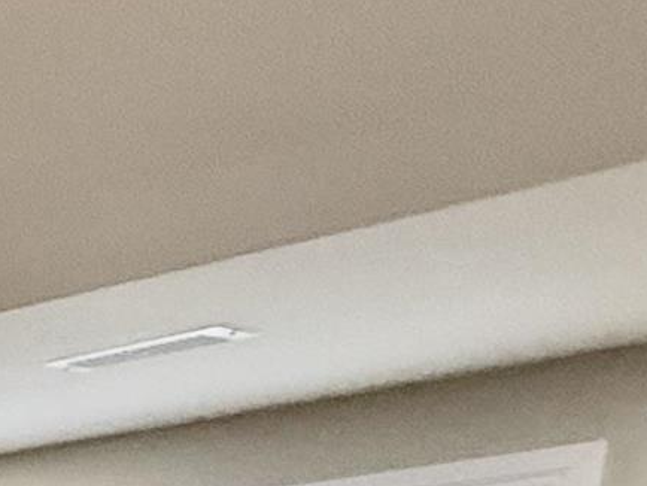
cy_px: 1227
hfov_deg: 10.7
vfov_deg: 11.7
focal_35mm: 99
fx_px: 1851
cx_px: -1412
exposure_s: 1/60
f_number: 2.2
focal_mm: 2.22
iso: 500
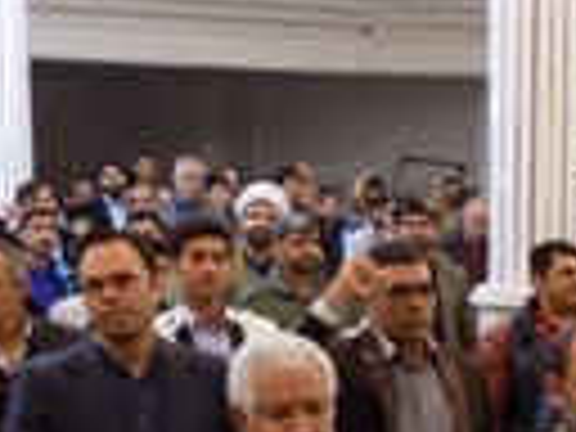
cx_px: 958
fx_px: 1847
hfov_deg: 15.7
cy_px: 488
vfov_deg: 13.1
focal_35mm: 111
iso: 280
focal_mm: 4
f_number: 3.1
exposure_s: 1/30
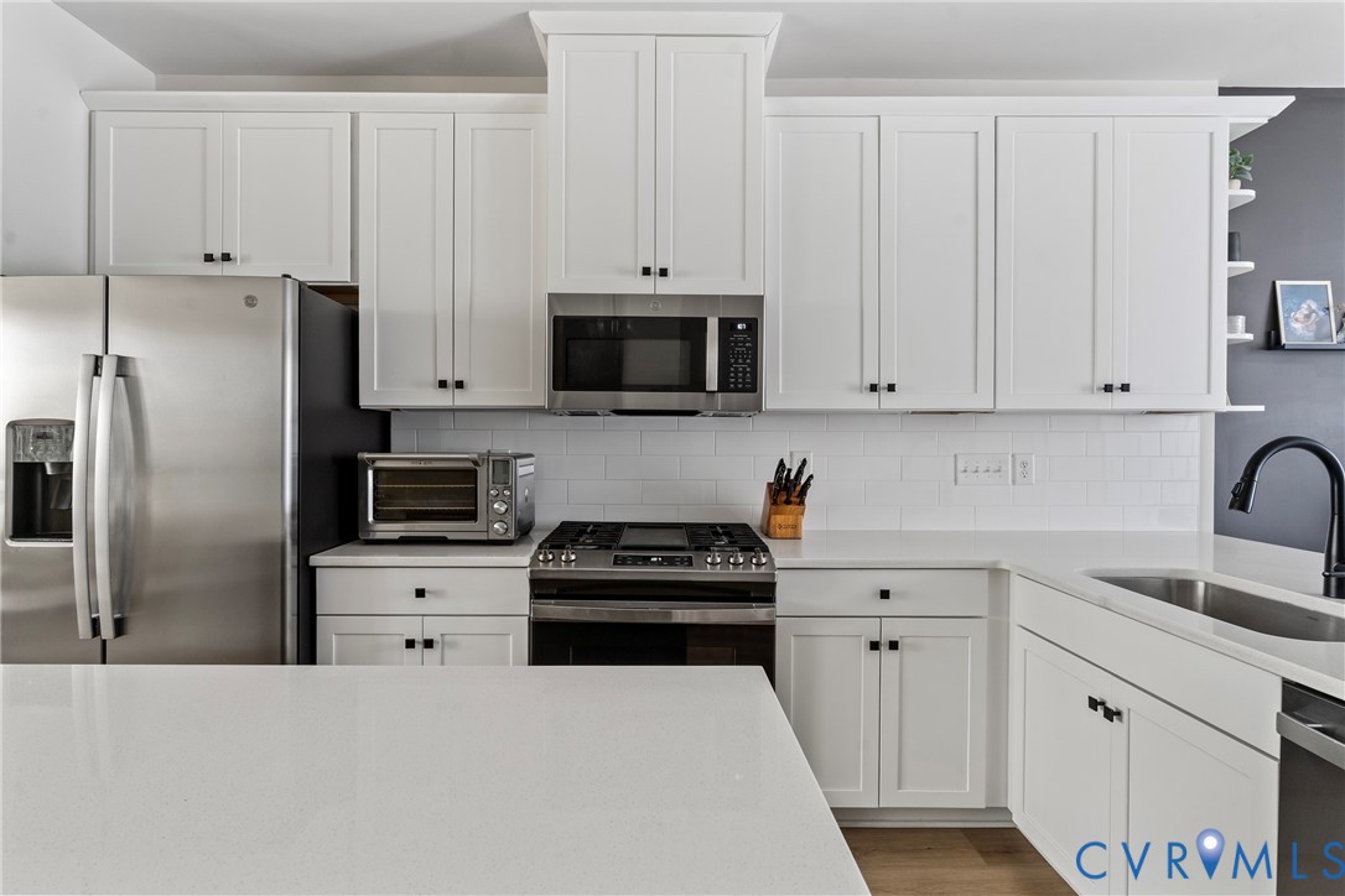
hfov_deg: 86.9
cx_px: 672
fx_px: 710
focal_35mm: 19
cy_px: 448
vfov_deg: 64.6
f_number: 8
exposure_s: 1/5
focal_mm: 19
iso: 640
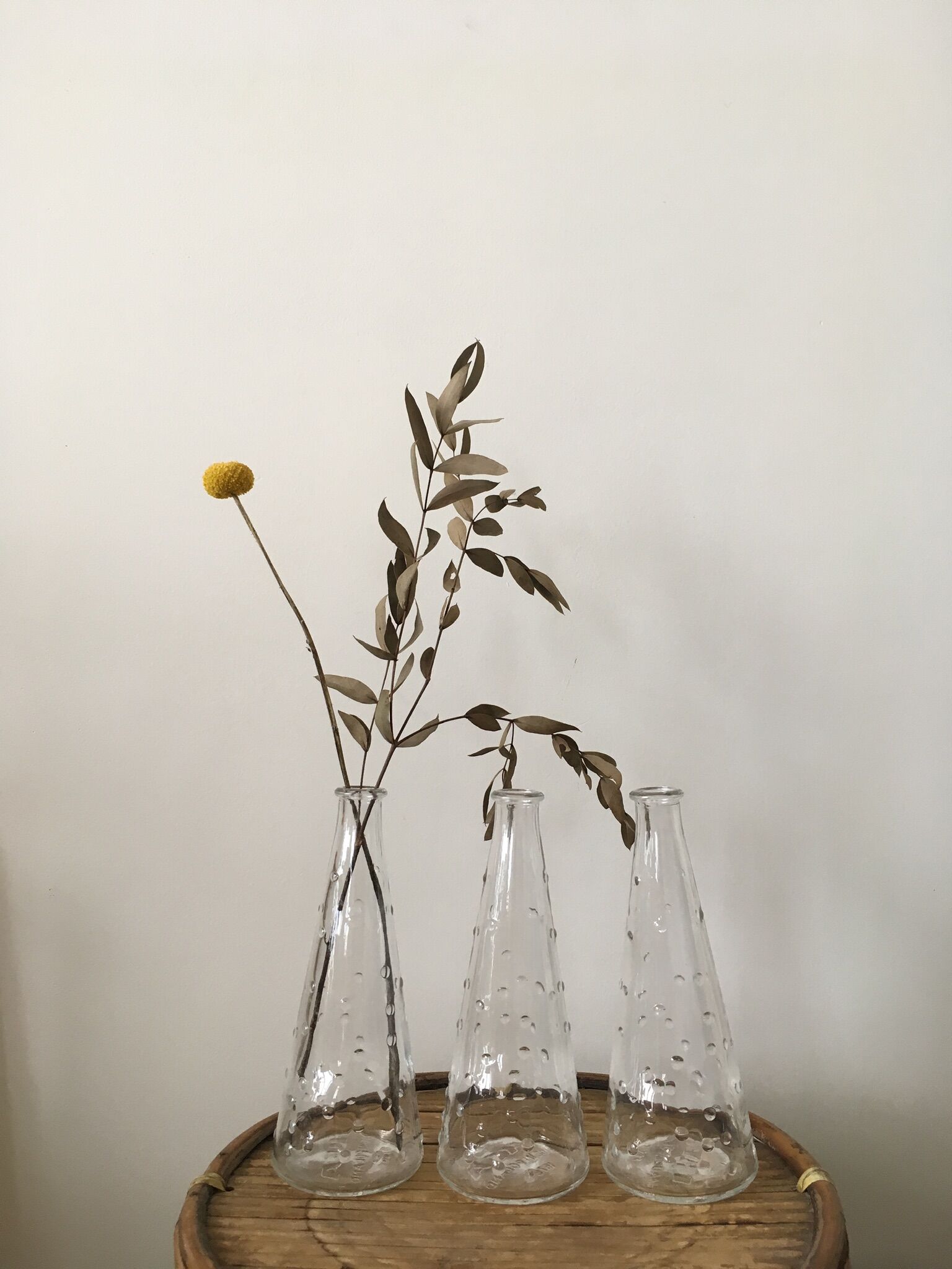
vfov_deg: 61.7
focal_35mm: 29
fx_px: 1063
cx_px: 476
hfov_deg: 48.2
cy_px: 634
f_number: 2.2
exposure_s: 1/33
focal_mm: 4.15
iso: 40
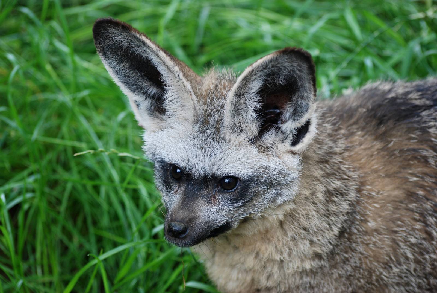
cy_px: 146
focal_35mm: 202
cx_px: 218
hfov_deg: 10.1
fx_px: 2461
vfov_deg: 6.8
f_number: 4.5
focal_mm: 135
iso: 250
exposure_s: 1/125
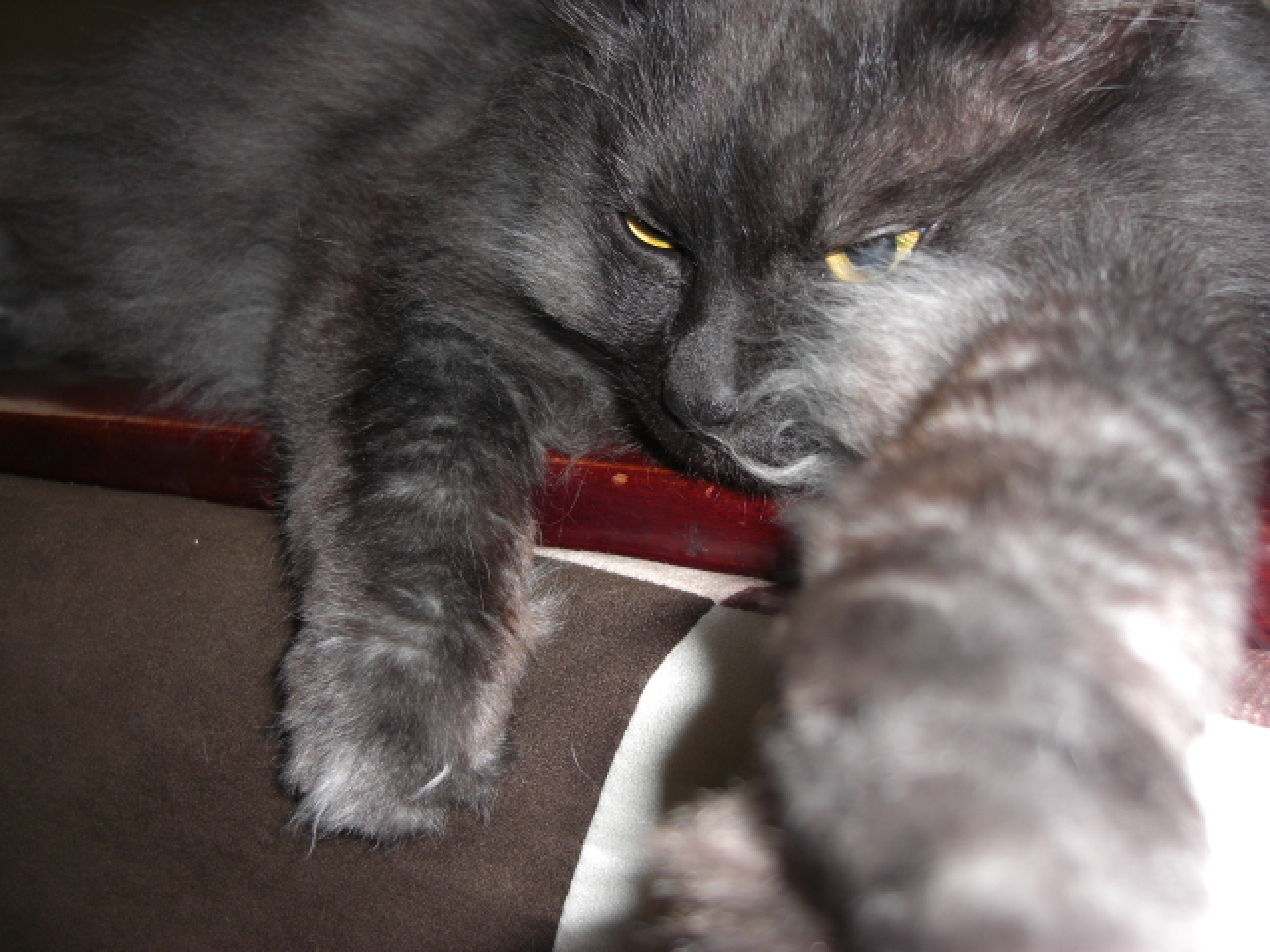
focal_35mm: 38
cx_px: 635
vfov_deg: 37.7
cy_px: 476
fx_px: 1394
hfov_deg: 49.0
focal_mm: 7.9
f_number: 2.8
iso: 80
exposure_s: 1/60
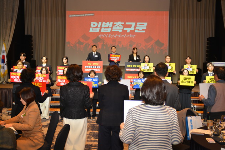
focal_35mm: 42
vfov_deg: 31.9
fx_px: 262
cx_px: 112
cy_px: 75
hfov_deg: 46.4
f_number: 4
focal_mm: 28
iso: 450
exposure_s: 1/60
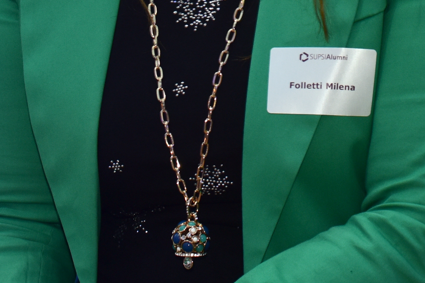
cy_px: -149
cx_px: 233
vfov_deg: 2.9
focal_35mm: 477
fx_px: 5632
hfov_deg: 4.3
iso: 500
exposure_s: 1/60
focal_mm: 105
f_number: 4
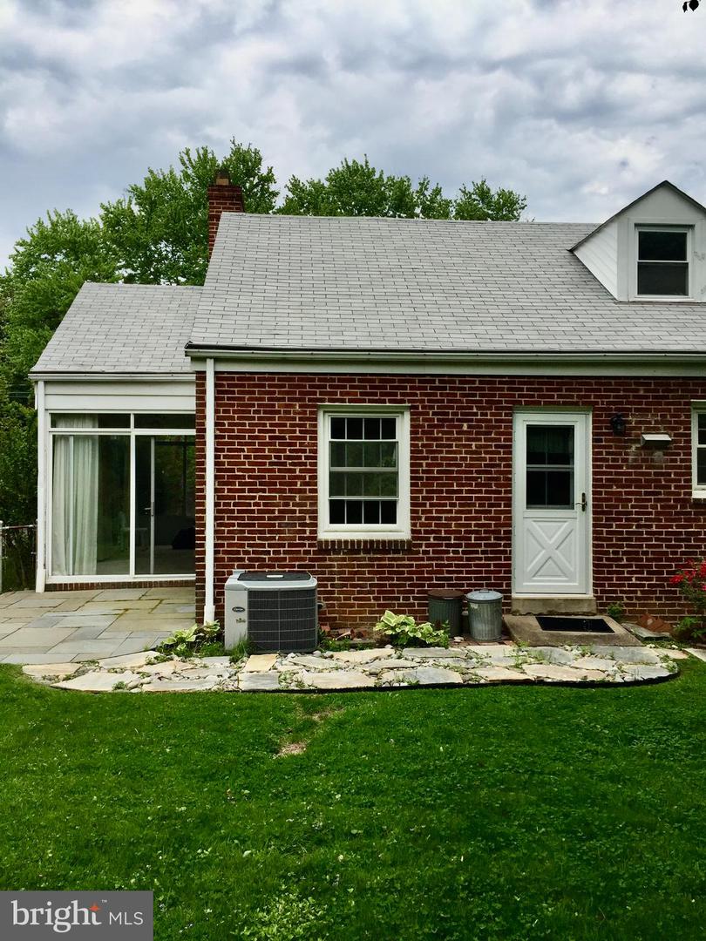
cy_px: 470
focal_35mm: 29
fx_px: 789
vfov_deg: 61.7
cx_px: 353
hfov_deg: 48.2
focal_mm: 4.15
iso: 32
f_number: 2.2
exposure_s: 1/1980
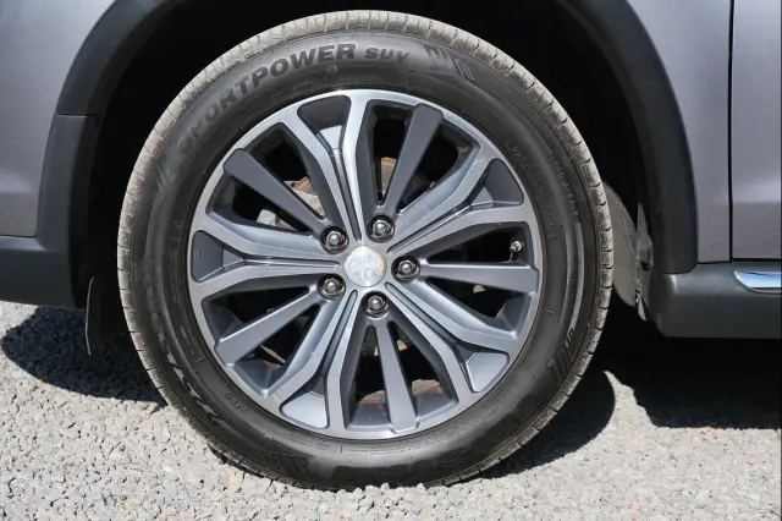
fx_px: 1324
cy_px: 260
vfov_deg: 22.2
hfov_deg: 32.9
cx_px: 391
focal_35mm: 61
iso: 320
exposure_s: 1/800
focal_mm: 40.7
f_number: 5.6
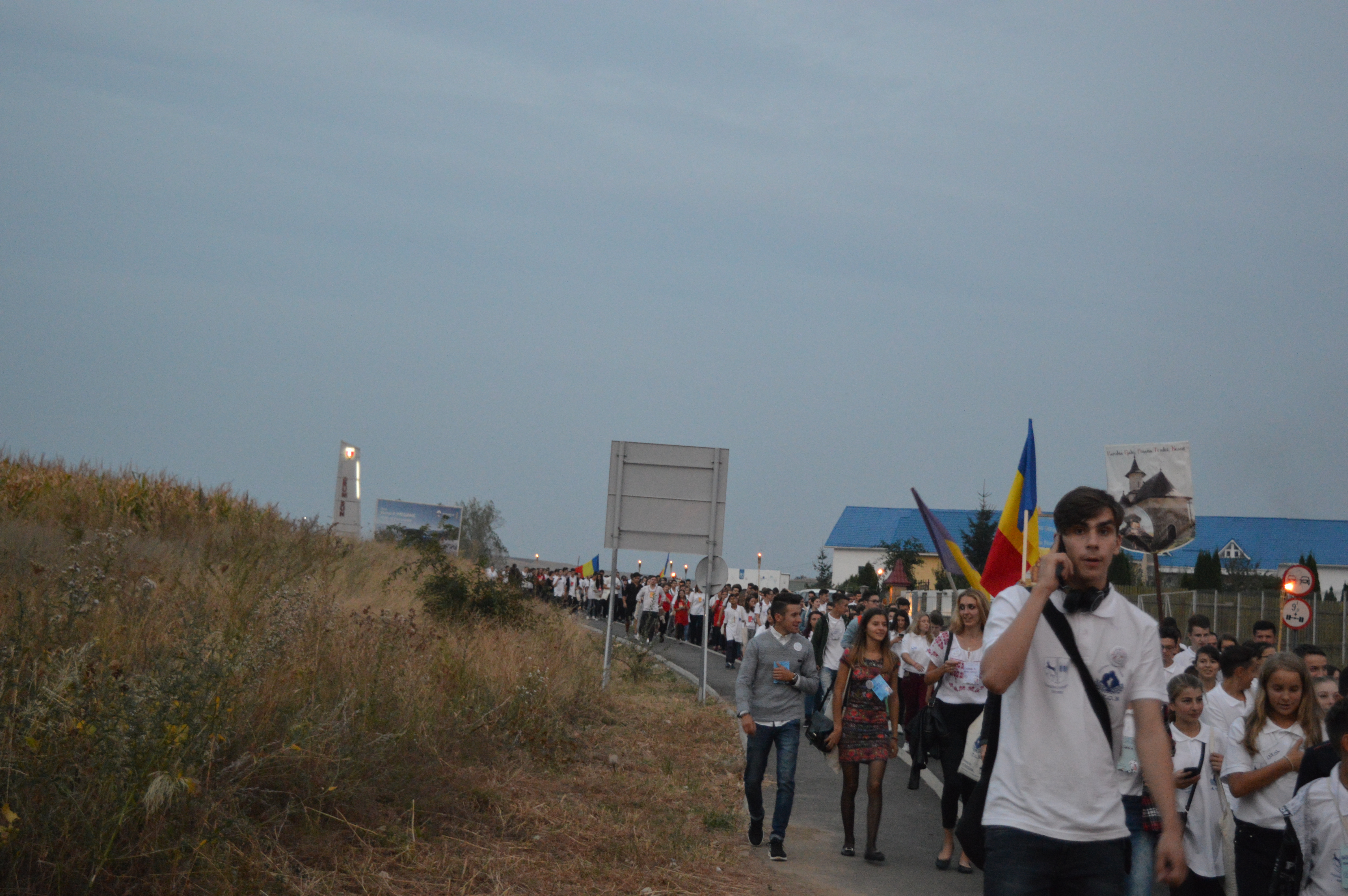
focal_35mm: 52
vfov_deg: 25.7
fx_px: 1964
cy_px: 448
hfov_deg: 37.9
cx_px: 674
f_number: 4.5
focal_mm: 35
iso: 2000
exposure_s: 1/60
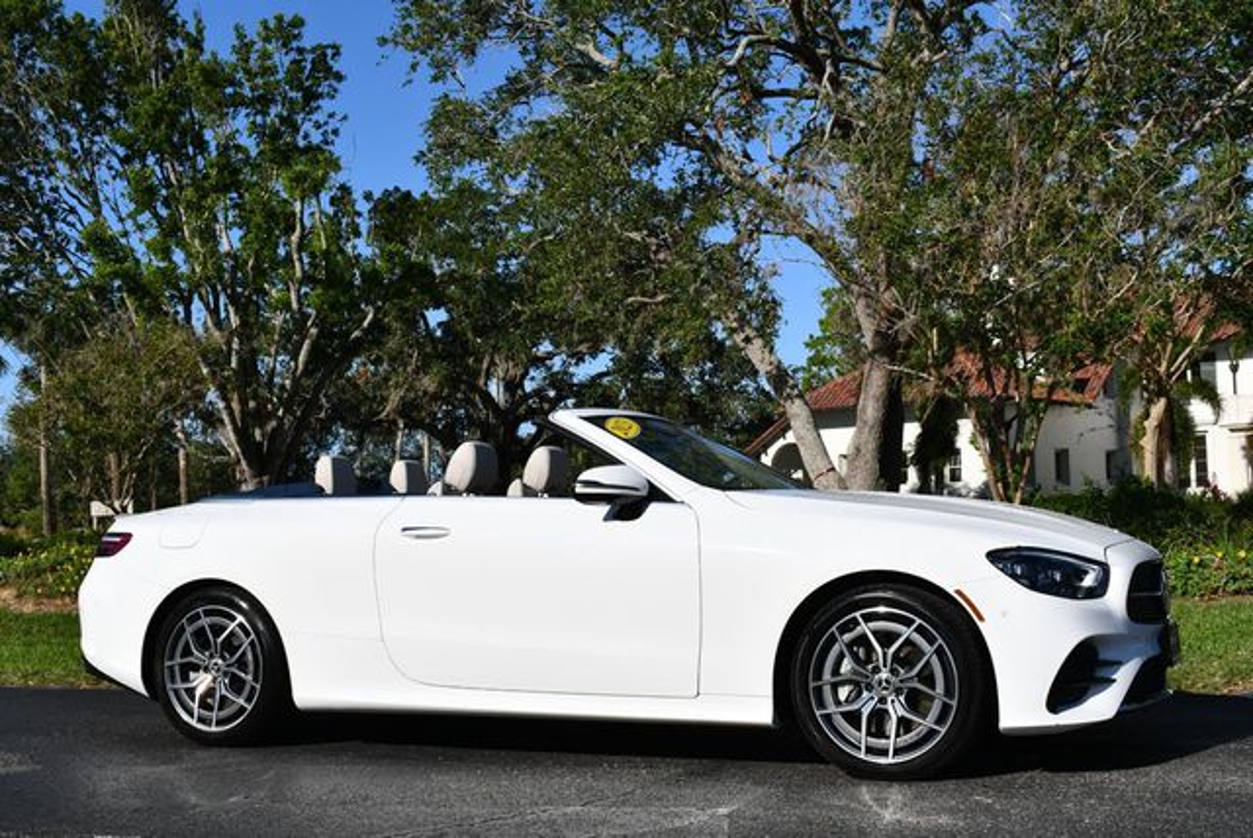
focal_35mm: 46
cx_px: 626
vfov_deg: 29.3
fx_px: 1602
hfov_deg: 42.7
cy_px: 419
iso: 100
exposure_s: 1/400
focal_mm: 23
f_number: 10
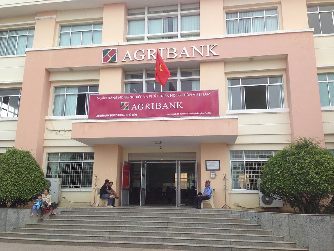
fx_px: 318
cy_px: 126
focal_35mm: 33
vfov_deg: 42.9
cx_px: 167
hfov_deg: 55.4
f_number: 2.4
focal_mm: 4.12
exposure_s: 1/526
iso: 50
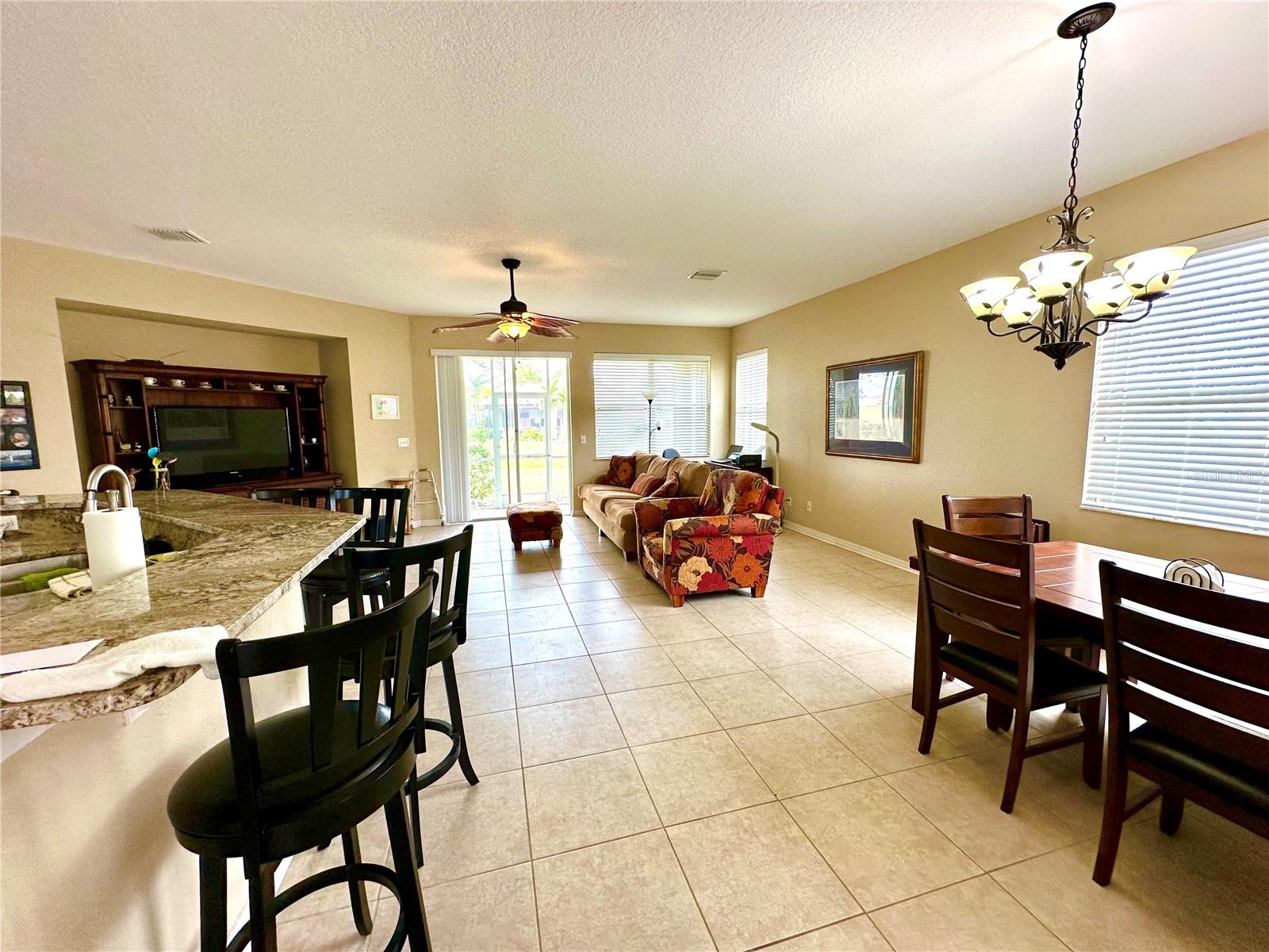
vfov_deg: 85.7
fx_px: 513
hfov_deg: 102.1
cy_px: 476
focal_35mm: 14
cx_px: 634
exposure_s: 1/120
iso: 125
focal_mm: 2.22
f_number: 2.2
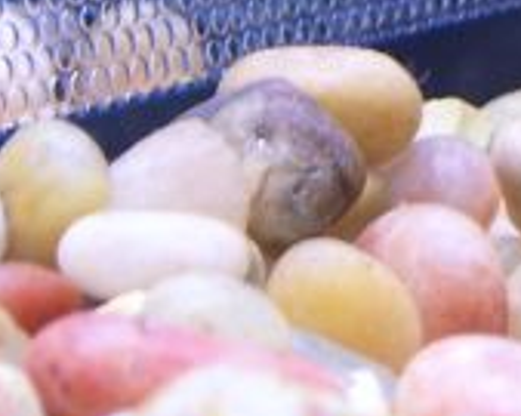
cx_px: 589
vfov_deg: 5.9
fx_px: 3991
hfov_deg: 7.4
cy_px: -80
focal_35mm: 259
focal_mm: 11.6
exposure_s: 1/8
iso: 160
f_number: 4
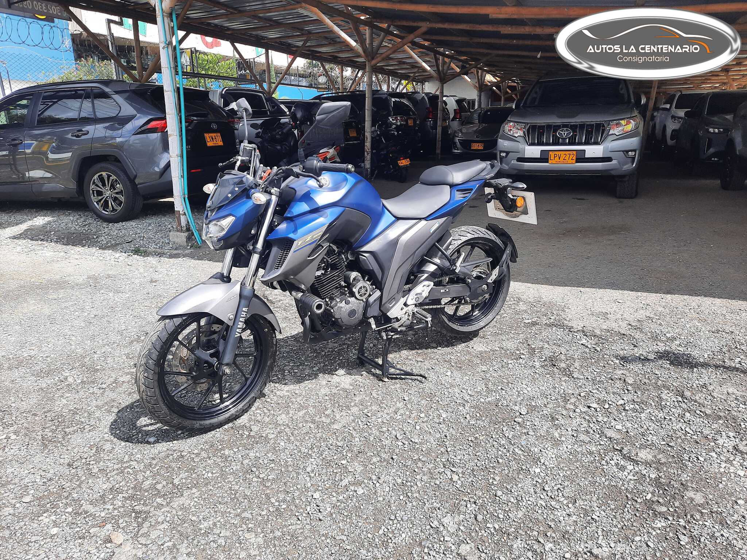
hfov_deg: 69.4
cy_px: 280
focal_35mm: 25
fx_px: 539
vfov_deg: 54.9
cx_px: 374
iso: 32
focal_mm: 4.6
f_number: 2
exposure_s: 1/555
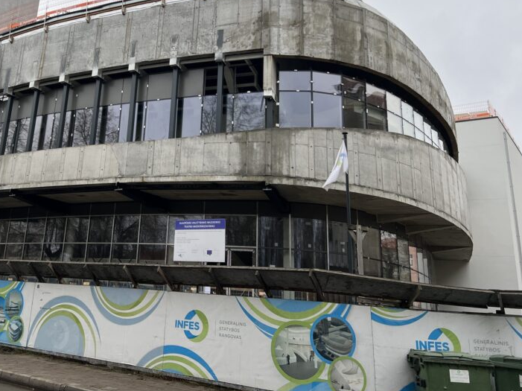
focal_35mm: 38
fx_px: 573
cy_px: 111
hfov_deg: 47.6
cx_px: 146
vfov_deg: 37.0
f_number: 1.5
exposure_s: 1/427
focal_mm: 5.7
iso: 50
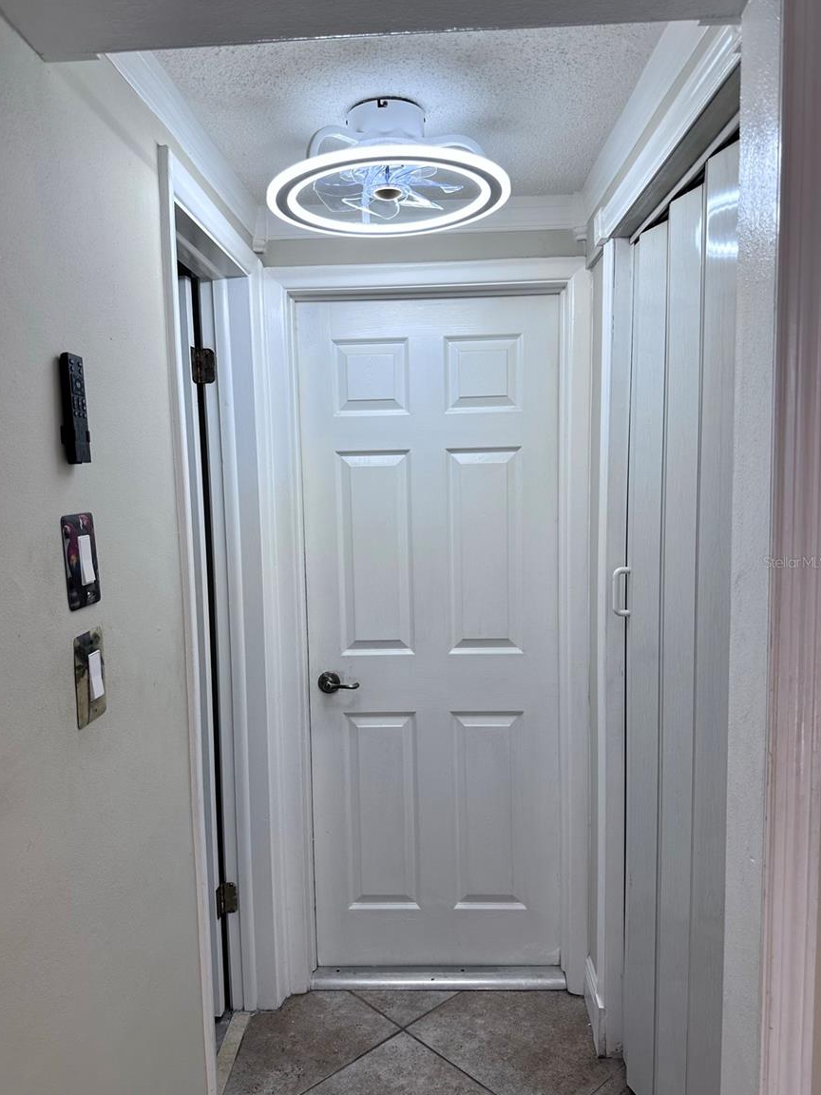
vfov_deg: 69.4
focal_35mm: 25
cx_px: 403
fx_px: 791
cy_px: 562
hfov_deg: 54.9
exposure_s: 1/120
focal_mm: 6.86
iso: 80
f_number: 1.78
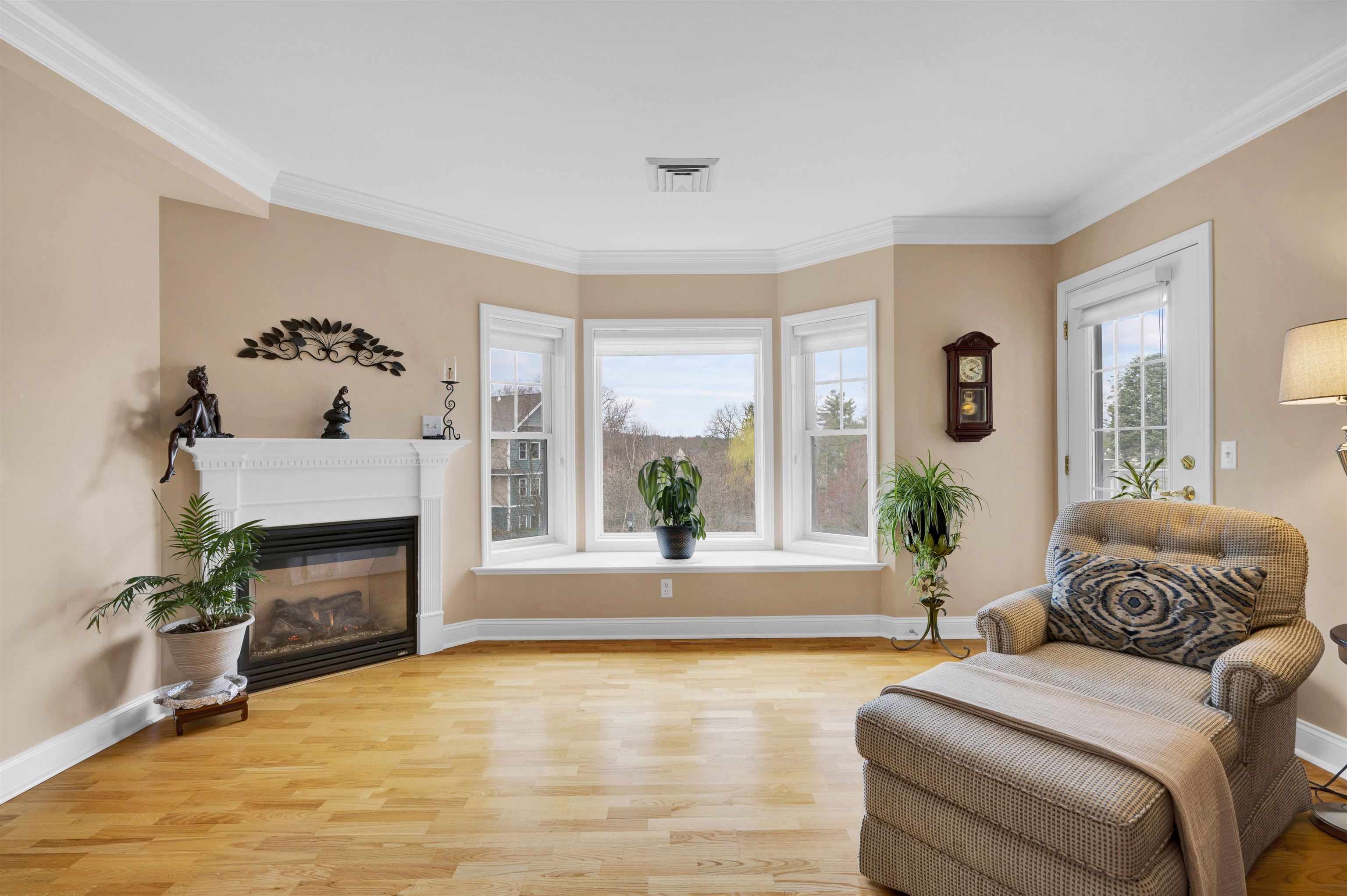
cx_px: 674
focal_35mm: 16
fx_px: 617
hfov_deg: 95.0
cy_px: 448
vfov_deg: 72.0
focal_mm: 16.5
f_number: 7.1
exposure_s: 1/20
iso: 250
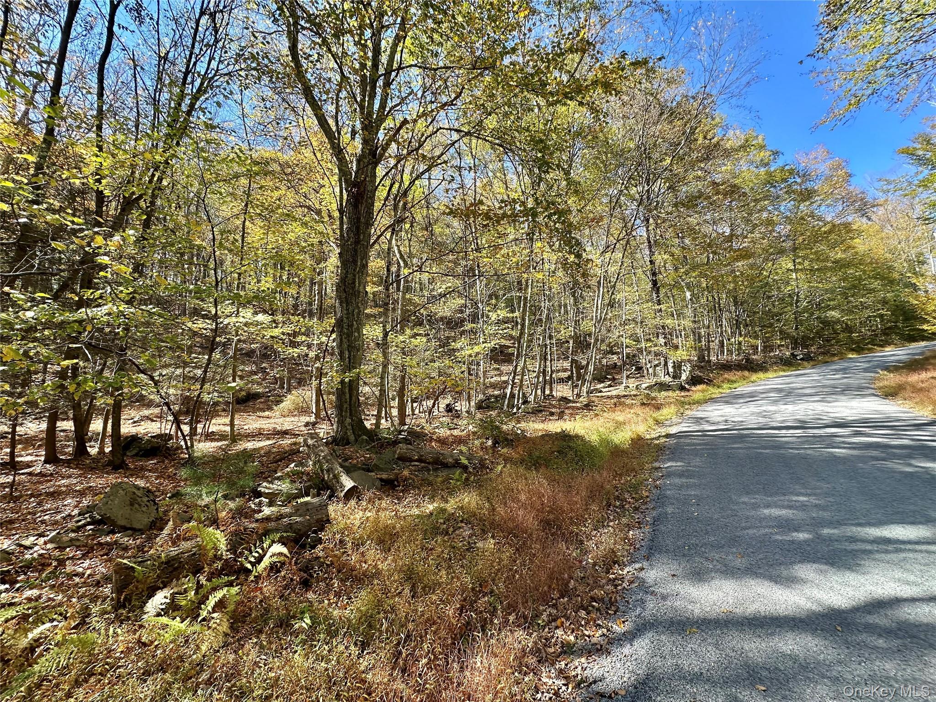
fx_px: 379
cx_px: 468
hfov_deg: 102.1
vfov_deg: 85.7
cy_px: 351
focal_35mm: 14
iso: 40
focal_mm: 2.22
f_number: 2.2
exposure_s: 1/211
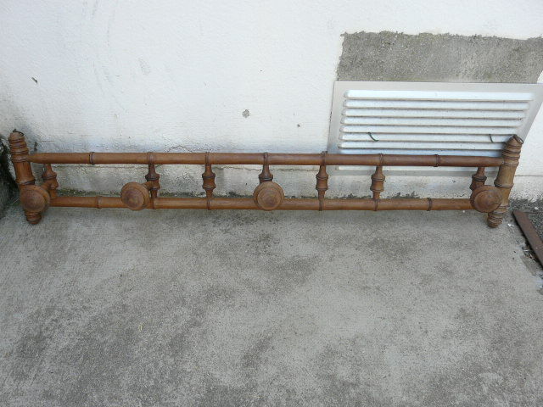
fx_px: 439
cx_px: 272
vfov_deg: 49.7
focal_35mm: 28
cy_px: 204
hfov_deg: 63.4
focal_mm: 4.6
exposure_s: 1/125
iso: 100
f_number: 3.6
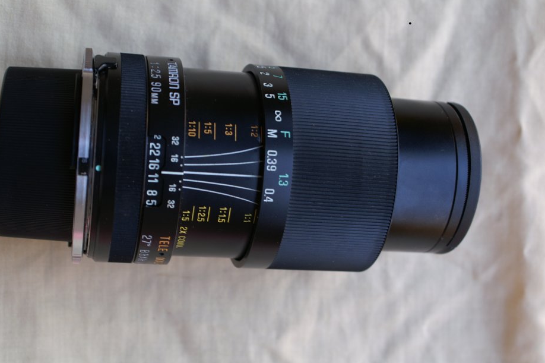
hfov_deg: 34.2
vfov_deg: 23.1
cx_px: 254
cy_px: 178
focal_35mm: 59
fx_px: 886
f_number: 5.6
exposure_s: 1/20
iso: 100
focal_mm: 35
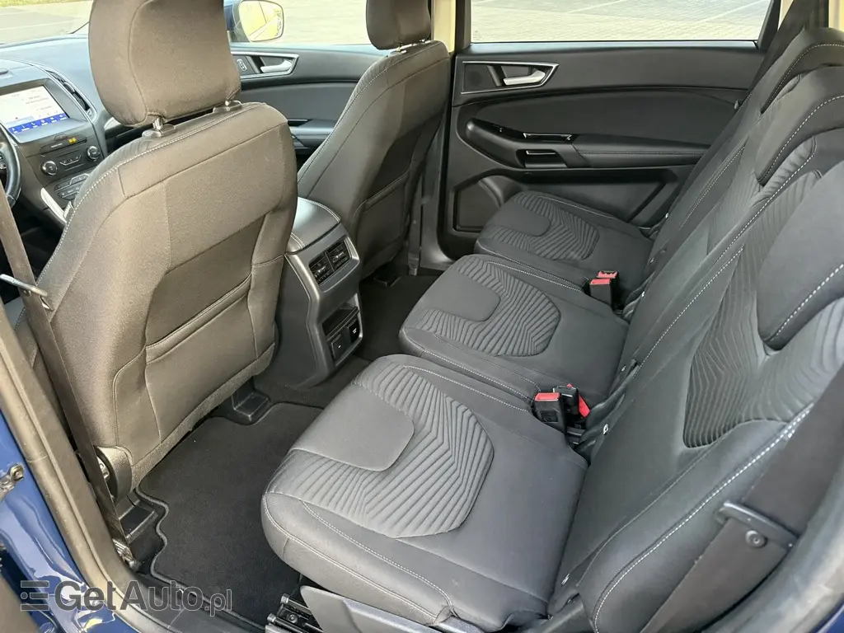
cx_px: 422
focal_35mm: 24
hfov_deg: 71.6
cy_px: 316
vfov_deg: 56.8
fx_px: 585
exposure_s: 1/49
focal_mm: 6.76
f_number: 1.78
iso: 800
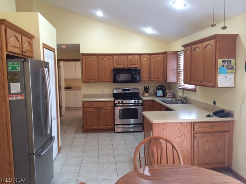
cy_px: 92
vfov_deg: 46.8
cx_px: 123
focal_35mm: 30
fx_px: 213
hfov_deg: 60.0
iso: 80
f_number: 2.2
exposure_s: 1/30
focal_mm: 4.12
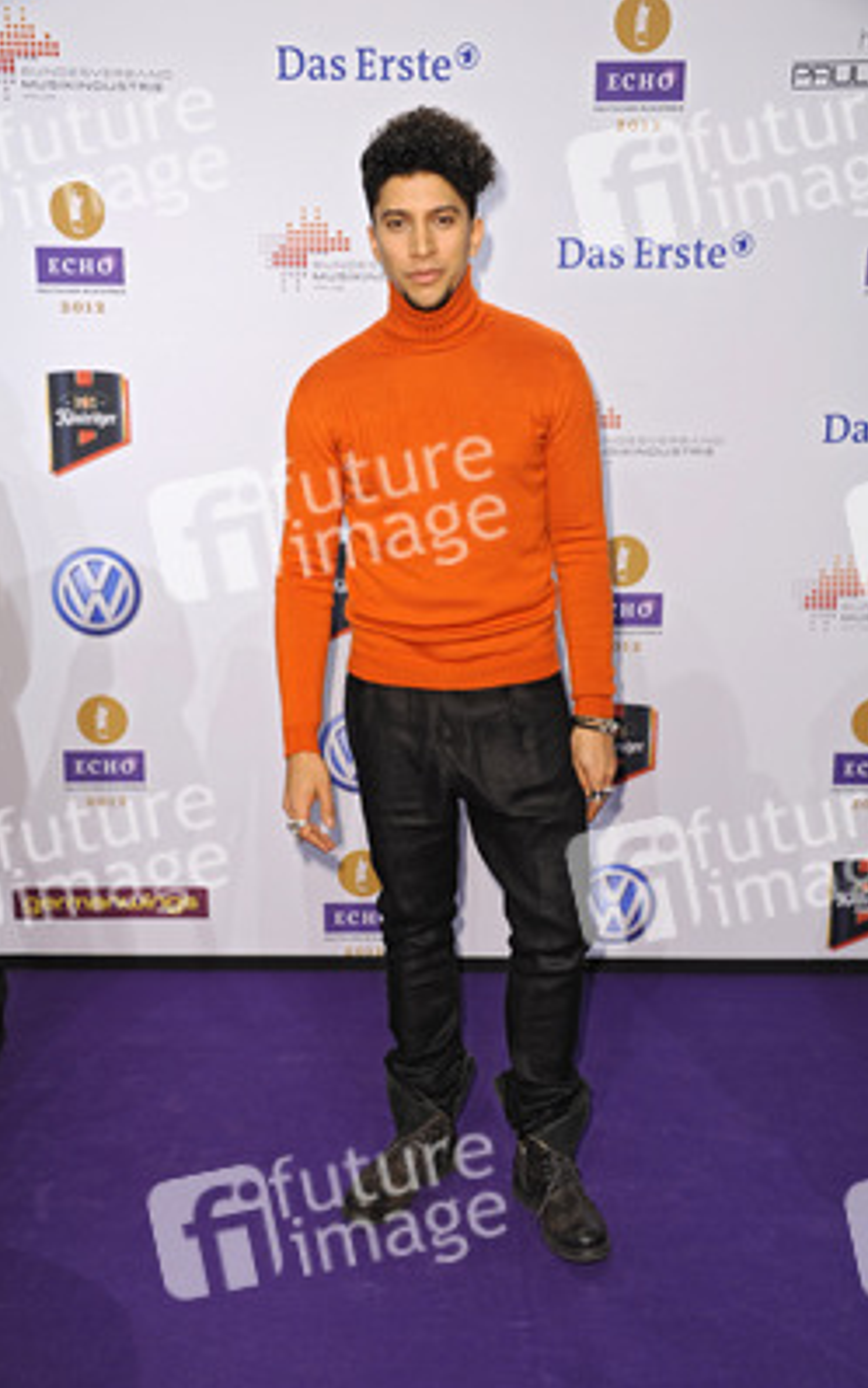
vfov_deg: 46.2
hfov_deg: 29.9
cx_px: 429
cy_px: 694
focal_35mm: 43
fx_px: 1626
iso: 800
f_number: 5.6
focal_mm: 42
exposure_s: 1/160
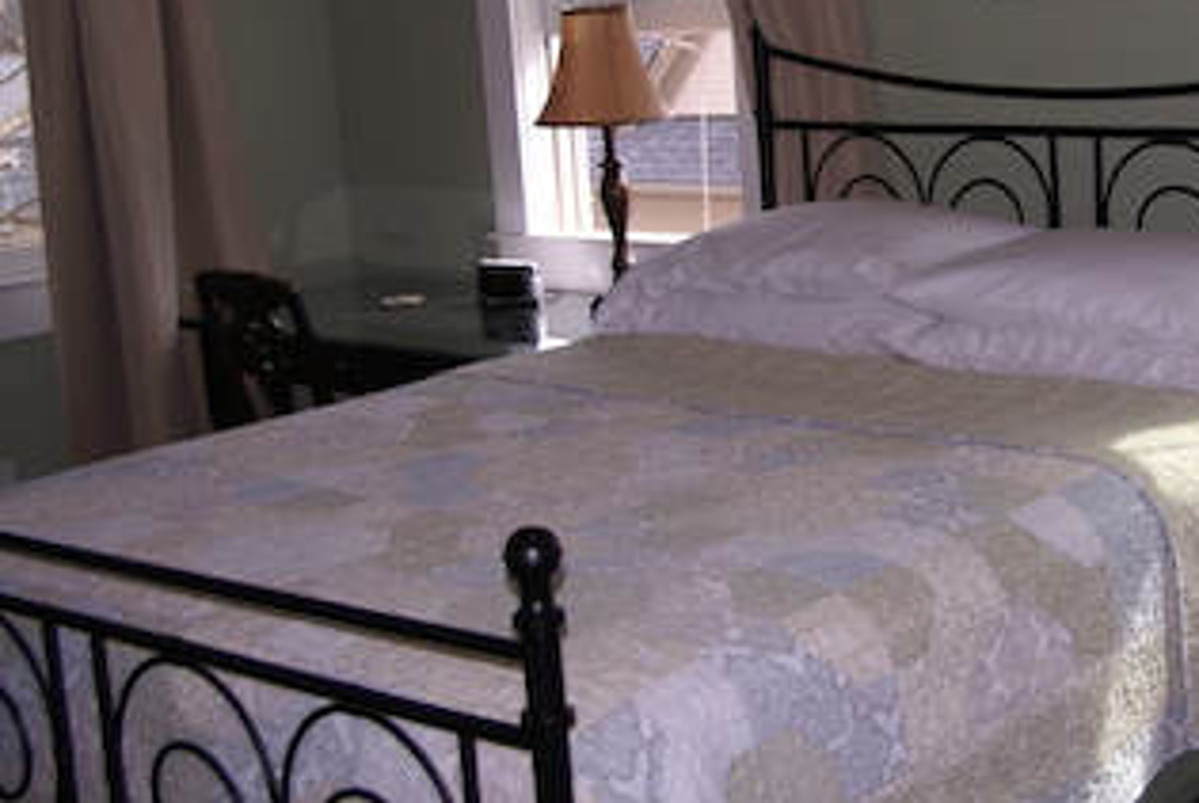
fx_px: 2068
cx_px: 891
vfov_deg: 21.9
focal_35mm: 62
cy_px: 261
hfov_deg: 31.8
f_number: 4
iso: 100
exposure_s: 1/125
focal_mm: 26
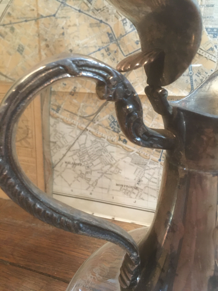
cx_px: 109
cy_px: 146
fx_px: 244
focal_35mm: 29
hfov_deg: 48.2
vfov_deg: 61.7
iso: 250
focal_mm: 4.15
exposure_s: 1/17
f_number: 2.2
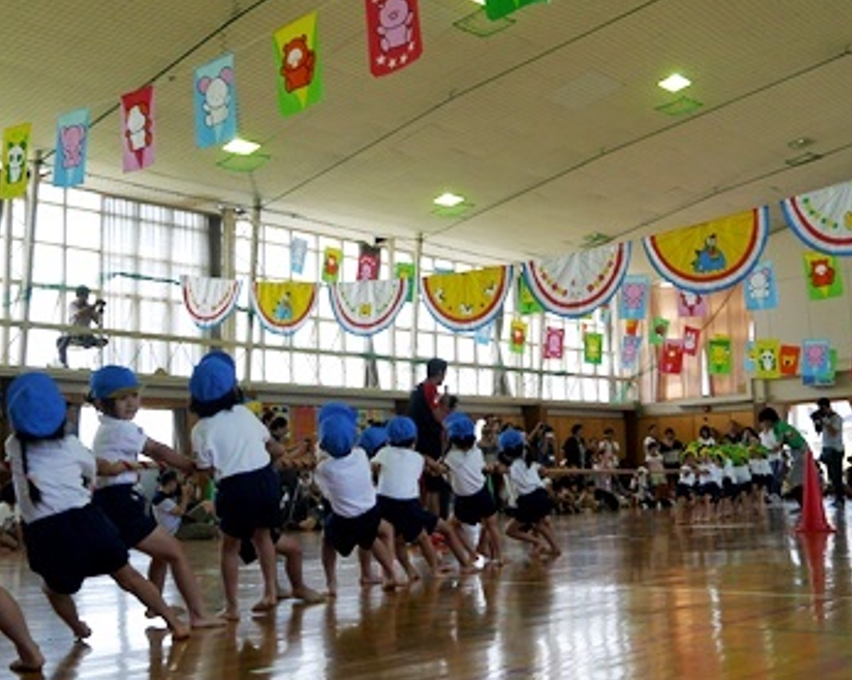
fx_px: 1058
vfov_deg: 35.6
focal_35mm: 42
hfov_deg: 43.9
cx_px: 428
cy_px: 336
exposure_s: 1/200
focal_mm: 14
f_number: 4.5
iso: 160
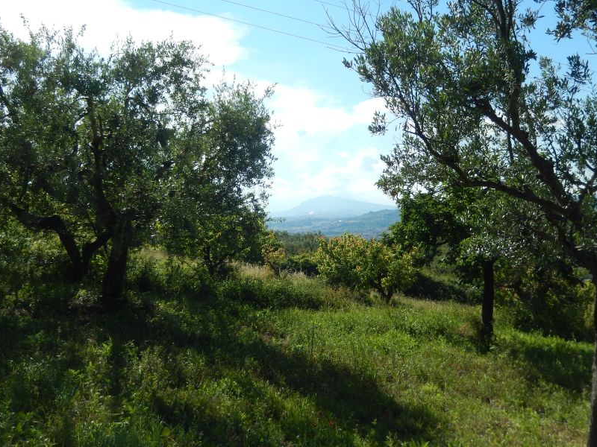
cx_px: 293
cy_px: 179
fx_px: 552
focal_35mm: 32
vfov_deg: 43.9
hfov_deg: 56.8
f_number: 6.8
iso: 125
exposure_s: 1/400
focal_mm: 4.5
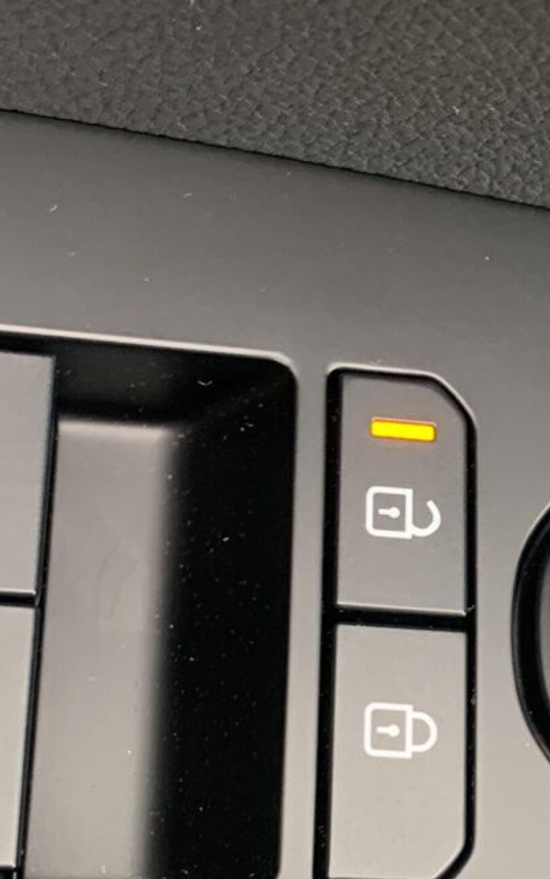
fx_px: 1845
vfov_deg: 26.8
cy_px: 493
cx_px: 373
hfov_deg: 16.9
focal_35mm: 77
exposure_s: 1/60
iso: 320
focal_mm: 4.25
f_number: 1.8
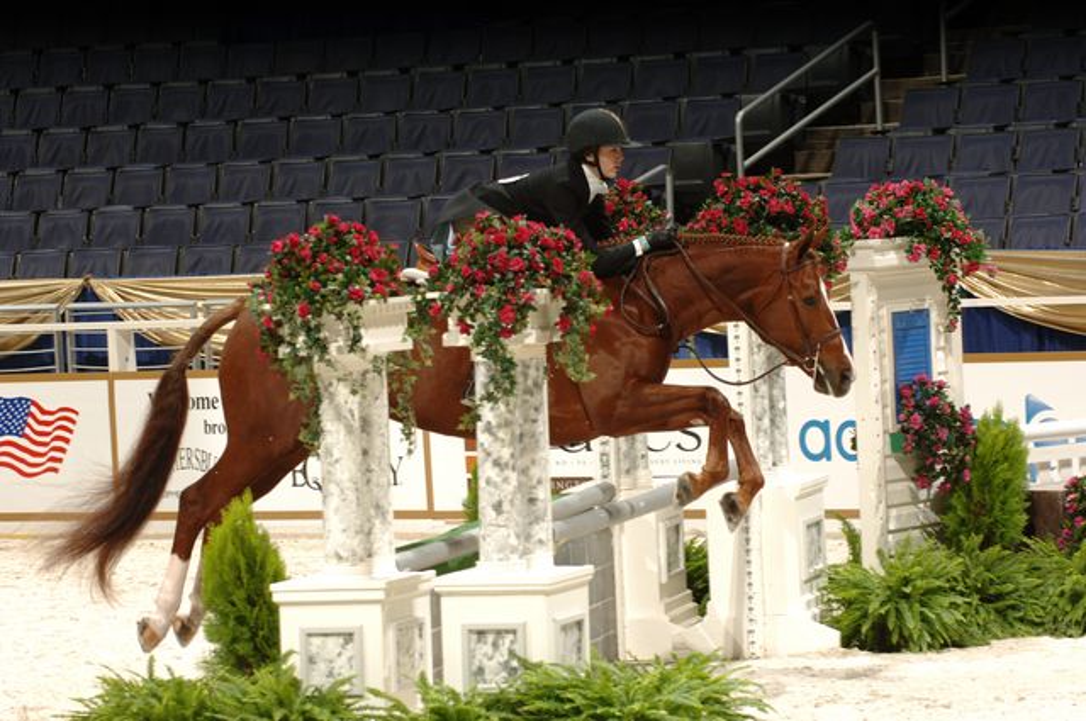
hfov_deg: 10.6
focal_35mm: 195
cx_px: 543
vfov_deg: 7.0
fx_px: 5875
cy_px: 360
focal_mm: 130
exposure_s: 1/320
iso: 200
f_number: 6.3
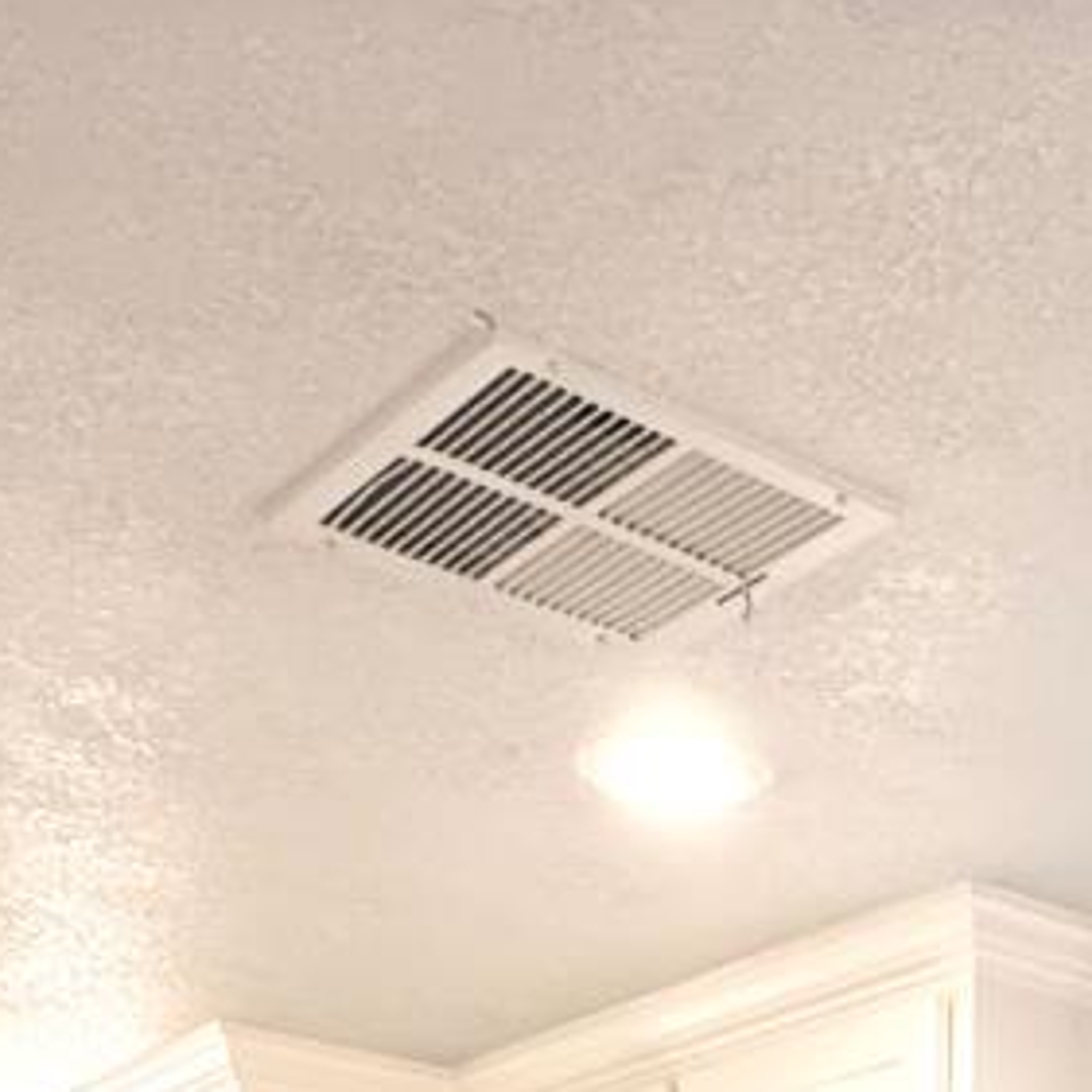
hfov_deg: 25.1
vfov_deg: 18.0
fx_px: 2356
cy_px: 2178
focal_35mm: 66
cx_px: 1026
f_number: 2.2
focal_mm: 2.22
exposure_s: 1/60
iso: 500
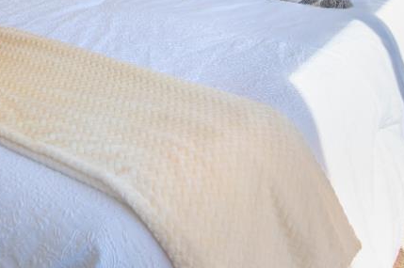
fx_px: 628
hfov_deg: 33.1
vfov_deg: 19.2
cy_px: -196
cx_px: 14
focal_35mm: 56
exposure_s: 1/40
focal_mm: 16
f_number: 10
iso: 100
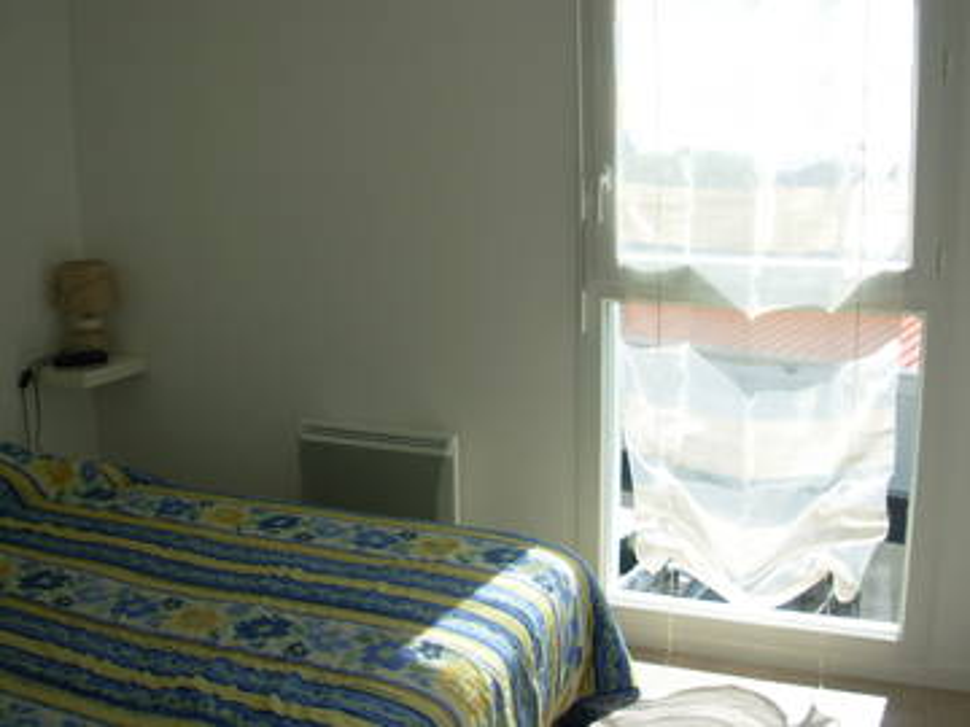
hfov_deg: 49.0
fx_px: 1065
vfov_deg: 37.7
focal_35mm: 38
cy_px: 364
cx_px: 485
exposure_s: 1/483
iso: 50
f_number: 2.9
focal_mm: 6.3
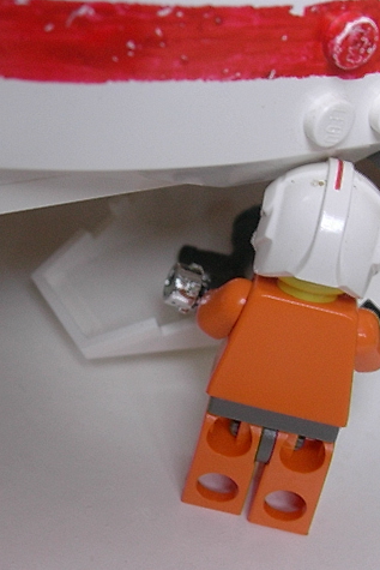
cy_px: 286
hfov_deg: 21.5
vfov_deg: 31.9
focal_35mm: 63
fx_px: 997
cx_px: 249
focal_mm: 6.7
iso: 70
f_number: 2.9
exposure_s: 1/23.2
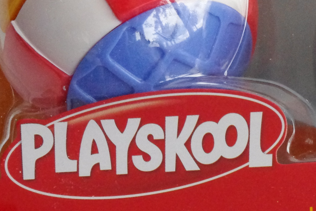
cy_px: 13
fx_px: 2309
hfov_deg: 7.8
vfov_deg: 5.2
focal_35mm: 263
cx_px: 320
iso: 3200
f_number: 14
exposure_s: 1/180
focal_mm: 55
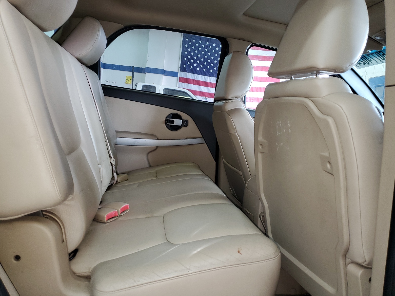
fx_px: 297
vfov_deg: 53.1
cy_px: 148
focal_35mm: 26
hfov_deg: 67.3
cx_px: 198
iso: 95
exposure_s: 1/40
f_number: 1.5
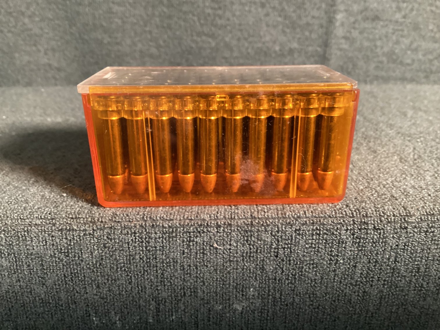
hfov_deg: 58.3
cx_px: 220
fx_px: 394
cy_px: 165
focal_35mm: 31
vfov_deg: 45.4
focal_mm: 3.3
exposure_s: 1/40
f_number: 2.4
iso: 400
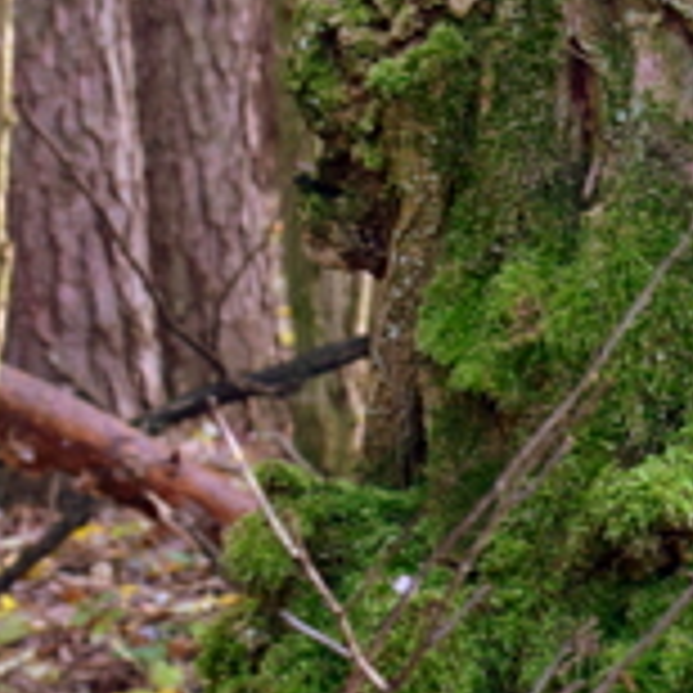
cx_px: 900
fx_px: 5260
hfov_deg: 7.5
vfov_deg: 7.5
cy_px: 302
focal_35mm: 232
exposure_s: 1/60
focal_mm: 35
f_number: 8
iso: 900
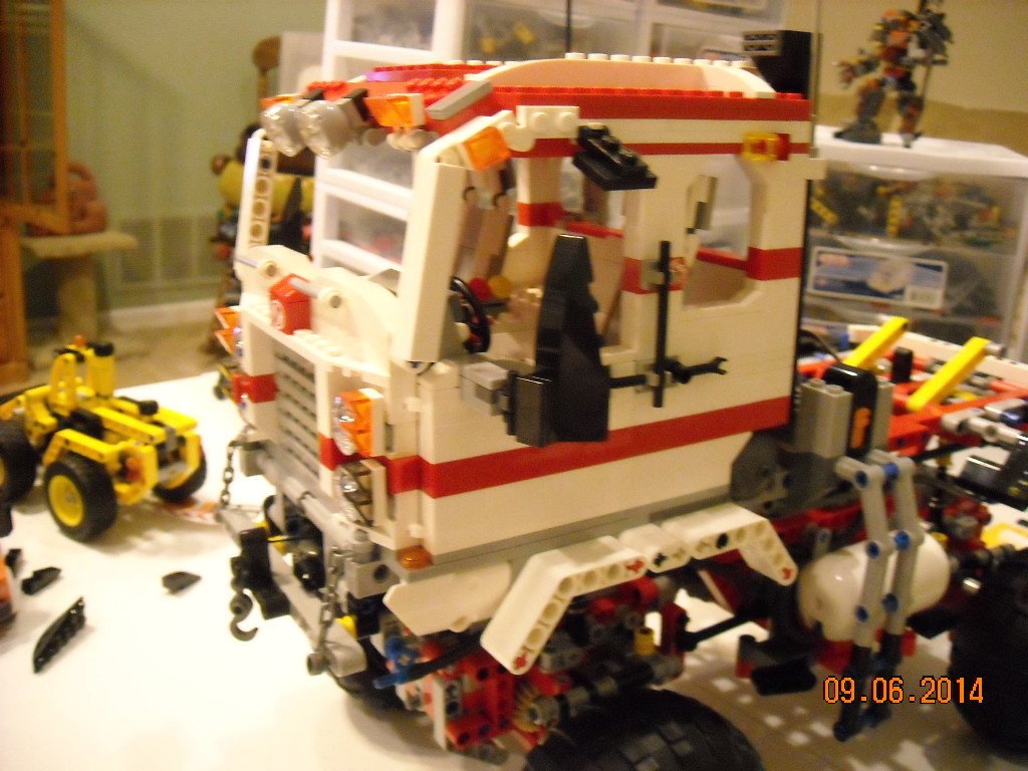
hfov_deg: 52.6
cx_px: 514
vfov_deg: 40.7
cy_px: 386
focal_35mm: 35
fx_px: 1039
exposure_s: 1/26
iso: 800
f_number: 2.8
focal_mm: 5.7
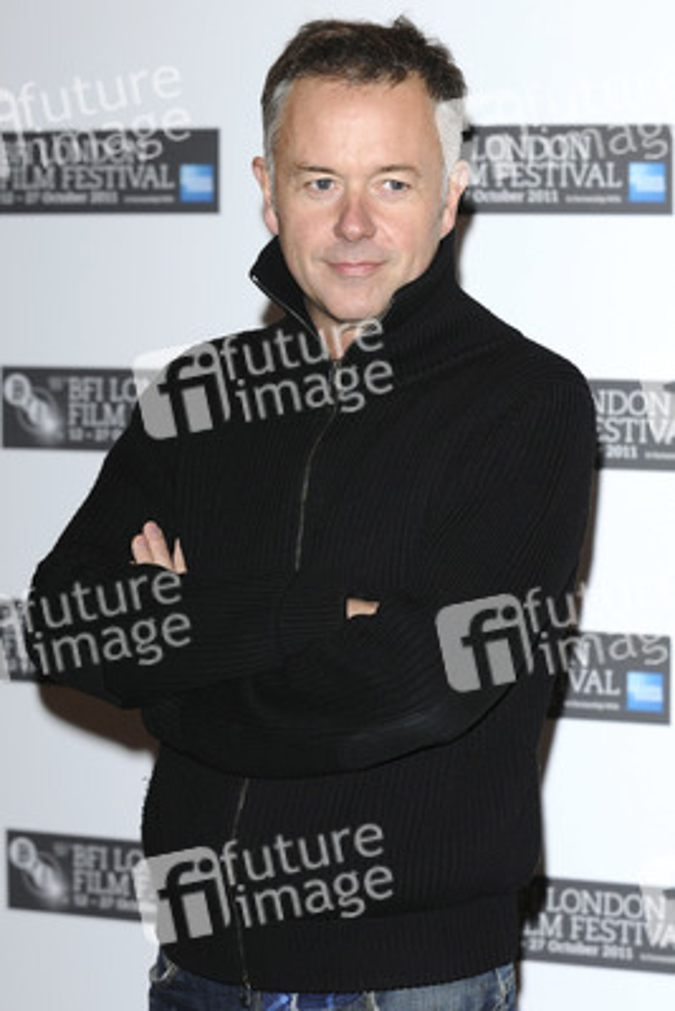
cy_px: 506
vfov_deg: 17.1
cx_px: 338
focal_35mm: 120
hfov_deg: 11.4
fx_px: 3372
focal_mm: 80
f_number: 4.5
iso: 640
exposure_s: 1/200
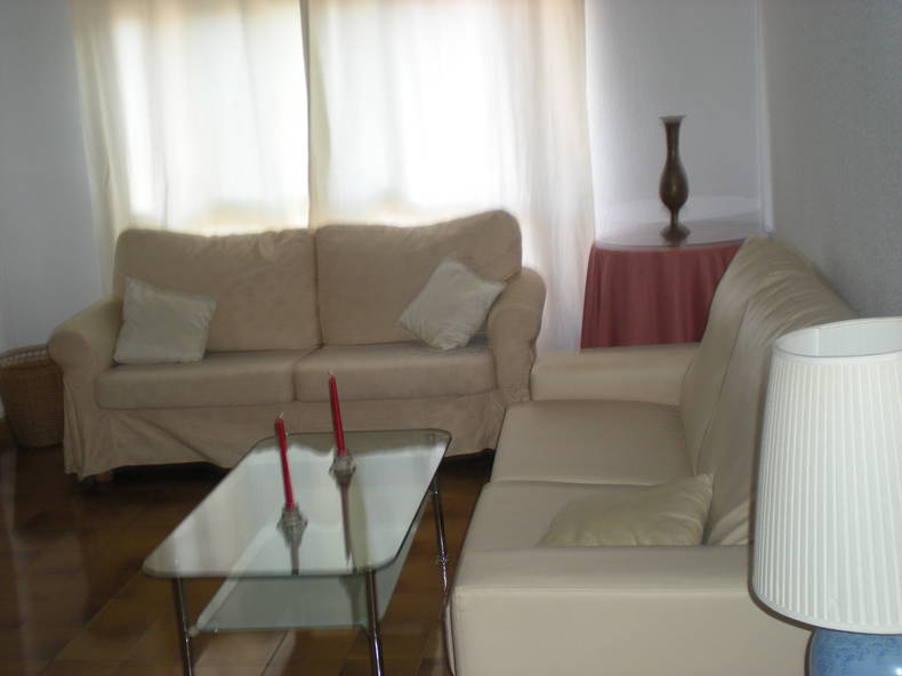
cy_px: 338
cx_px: 451
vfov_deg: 32.9
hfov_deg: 43.0
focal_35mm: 44
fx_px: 1146
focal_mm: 7.4
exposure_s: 1/30
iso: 139
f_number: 3.5
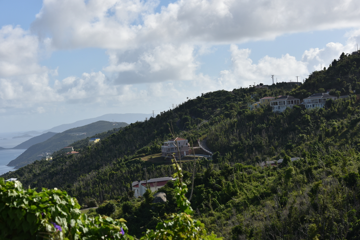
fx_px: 790
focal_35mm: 79
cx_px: 179
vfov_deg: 17.3
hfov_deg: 25.7
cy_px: 119
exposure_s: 1/400
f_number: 10
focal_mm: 78
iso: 100
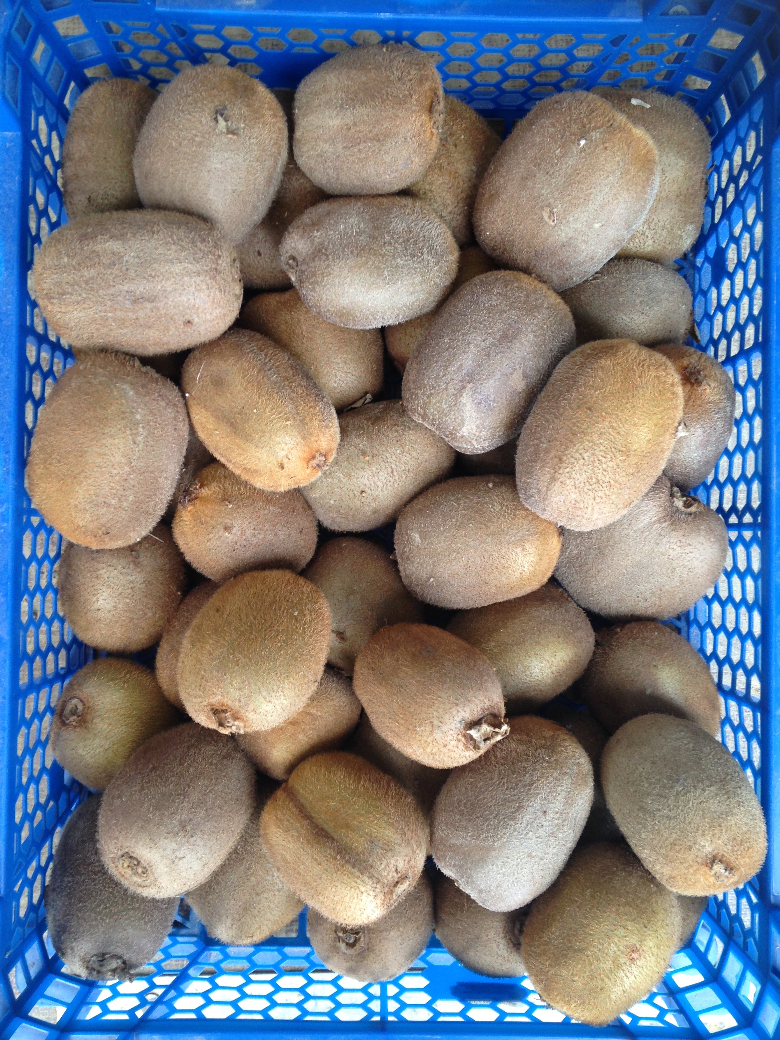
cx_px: 390
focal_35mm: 33
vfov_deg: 55.4
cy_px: 520
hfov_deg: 42.9
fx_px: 991
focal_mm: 4.12
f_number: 2.4
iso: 50
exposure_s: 1/20
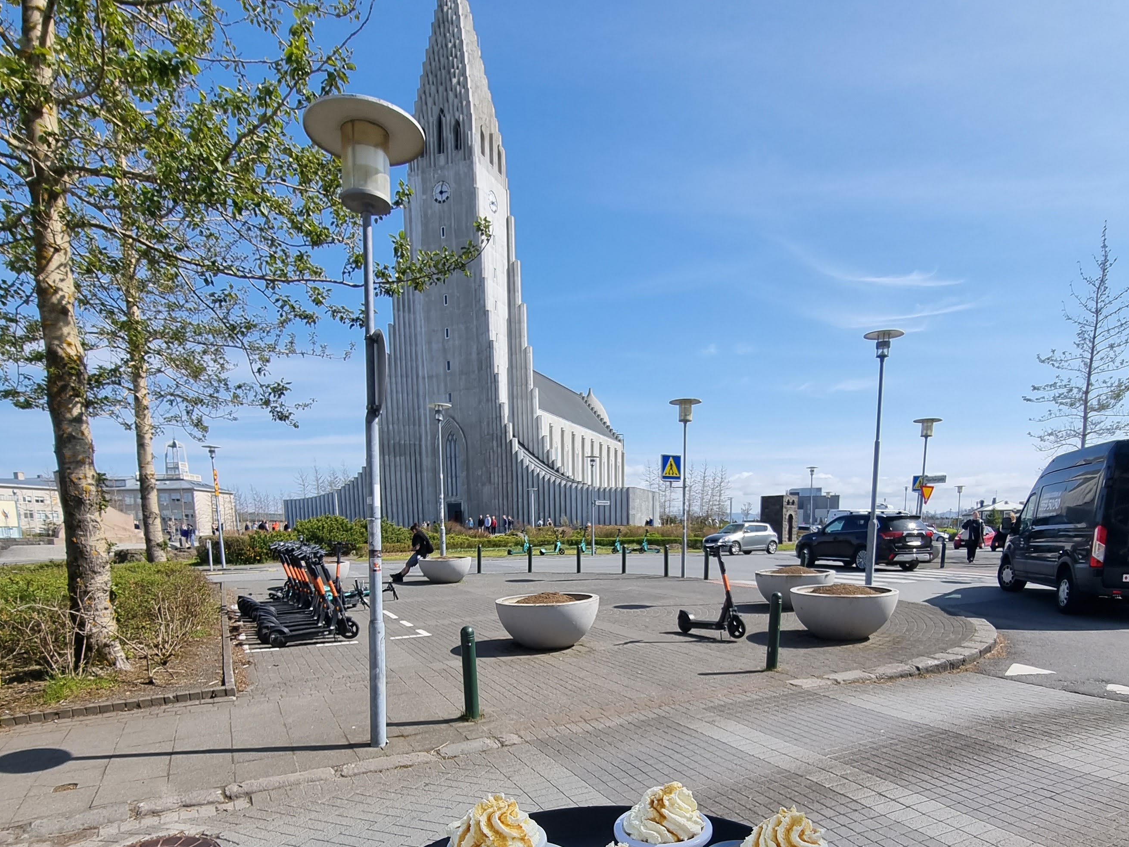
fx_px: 652
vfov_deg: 62.1
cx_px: 579
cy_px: 638
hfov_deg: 81.7
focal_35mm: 20
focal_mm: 2.2
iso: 50
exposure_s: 1/1812
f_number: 2.2
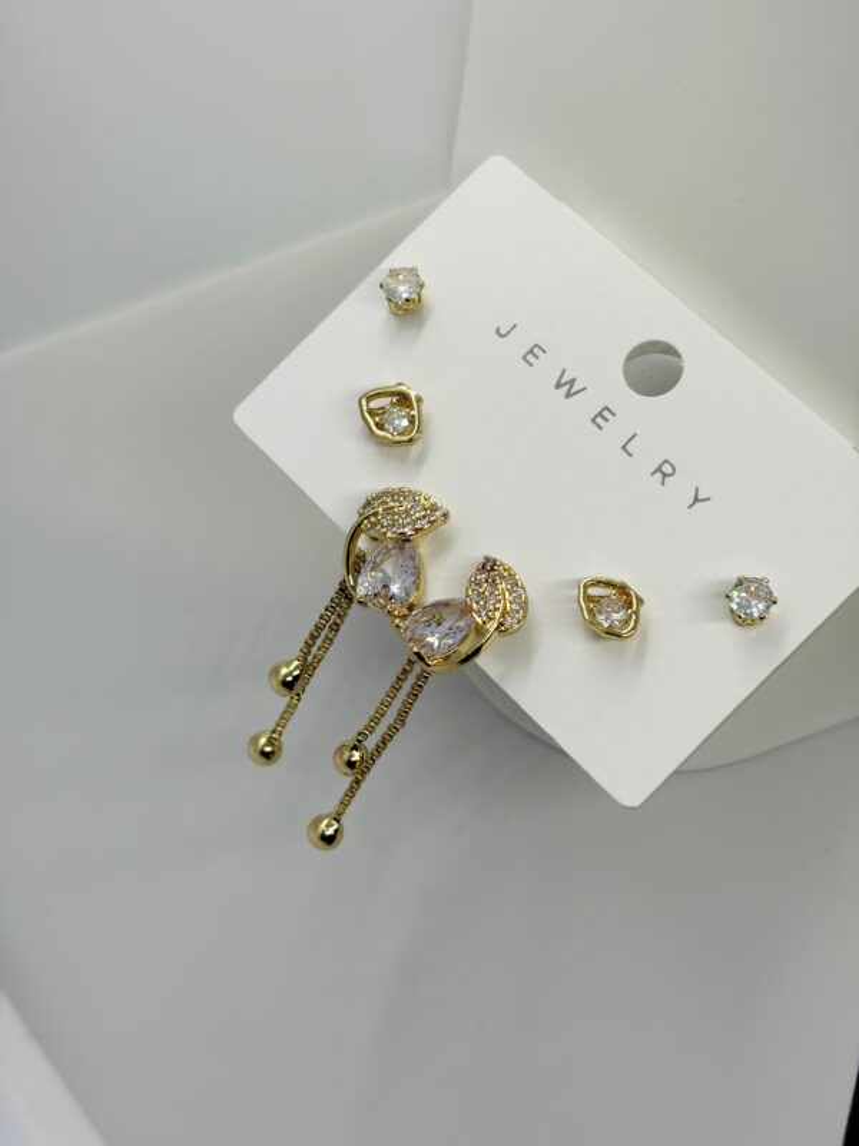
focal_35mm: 52
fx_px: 1721
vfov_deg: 36.8
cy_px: 573
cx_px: 430
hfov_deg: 28.0
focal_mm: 5.96
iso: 32
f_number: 1.6
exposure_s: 1/500
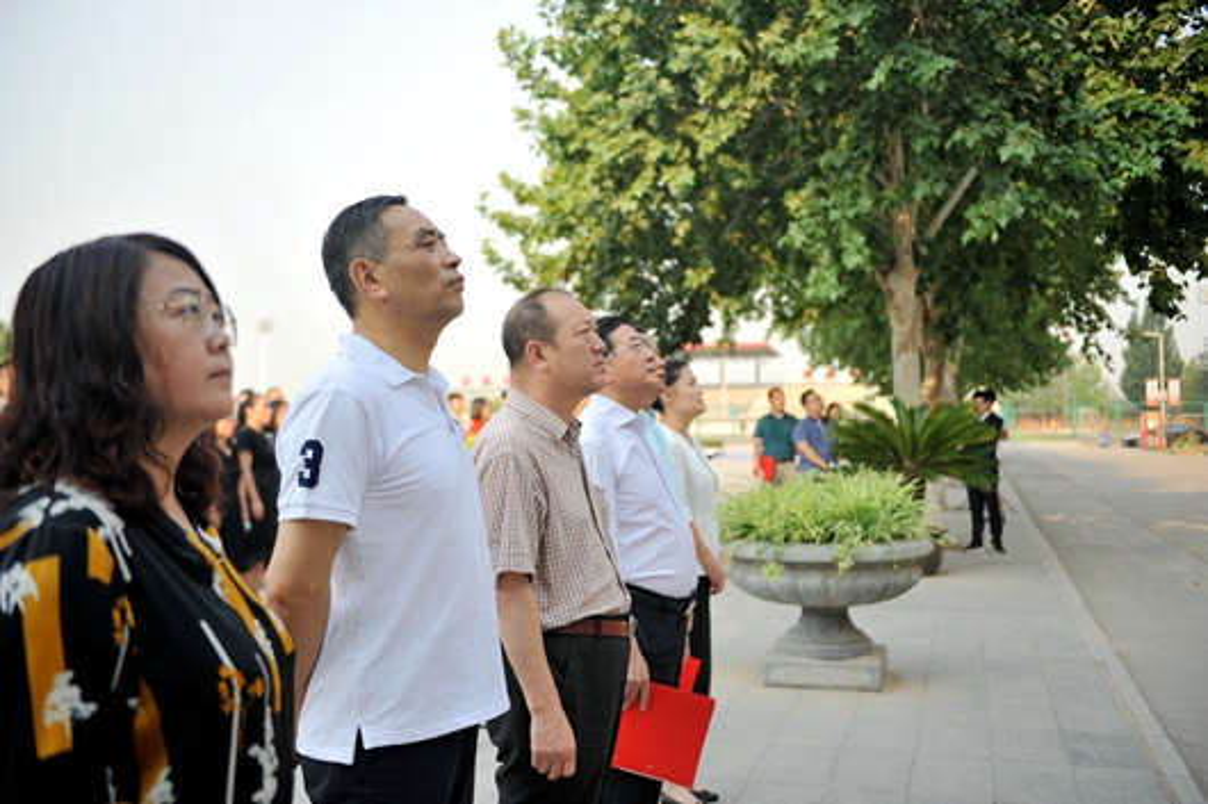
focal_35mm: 38
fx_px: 1275
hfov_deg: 50.7
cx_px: 604
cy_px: 402
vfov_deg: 35.0
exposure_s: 1/1600
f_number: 2.8
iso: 320
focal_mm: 38
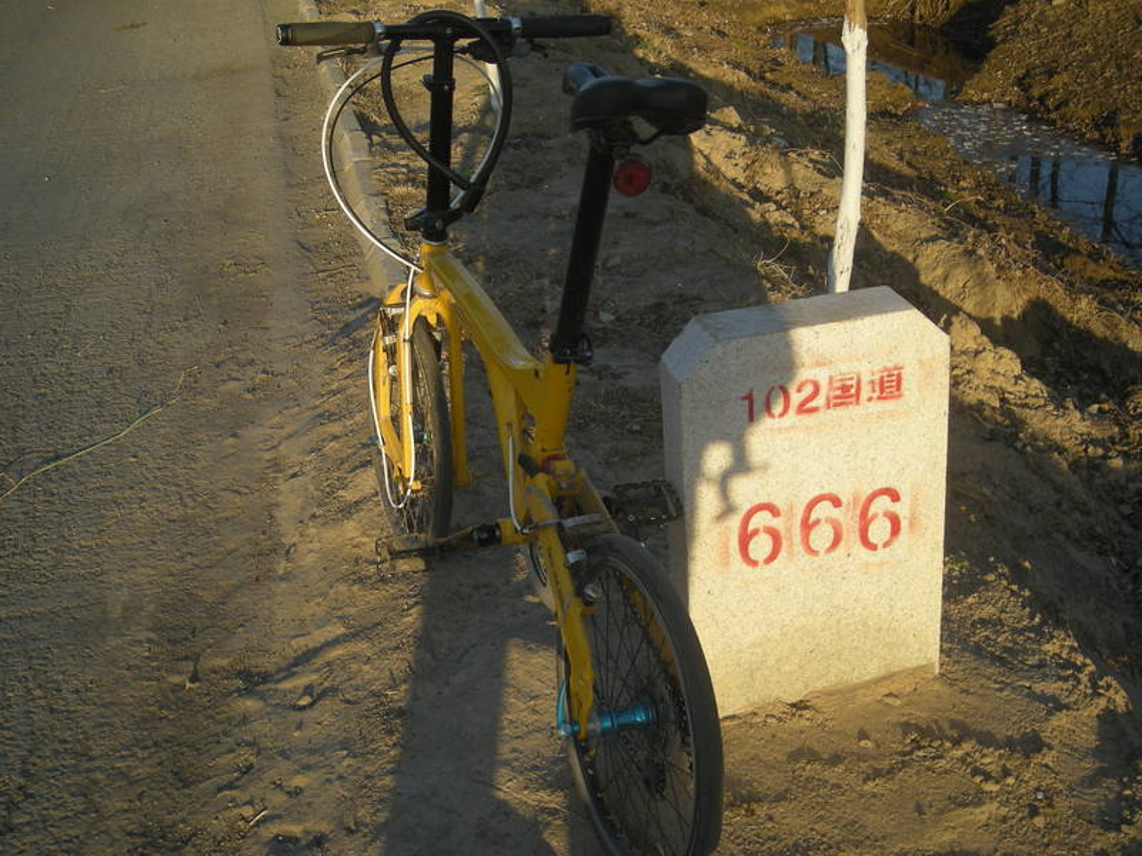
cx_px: 571
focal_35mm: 49
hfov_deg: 38.9
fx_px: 1617
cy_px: 428
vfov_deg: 29.7
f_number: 3.2
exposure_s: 1/310
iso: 50
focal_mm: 7.9
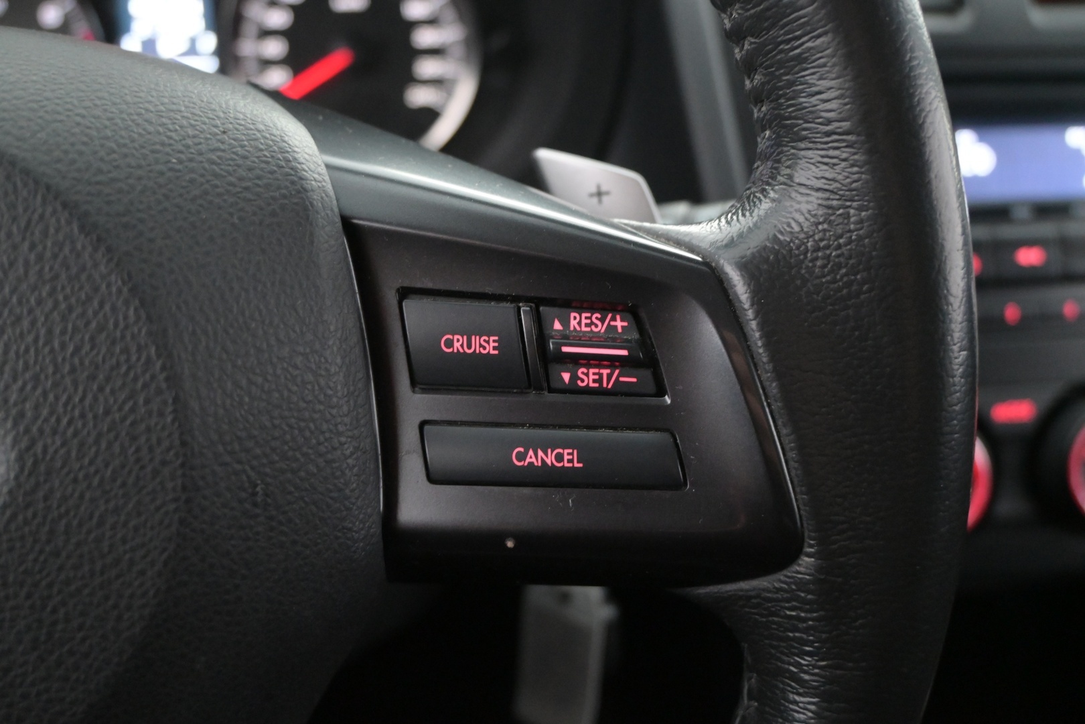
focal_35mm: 33
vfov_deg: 40.0
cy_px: 362
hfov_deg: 57.2
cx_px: 542
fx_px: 995
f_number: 4
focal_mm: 22
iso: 4500
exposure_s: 1/40
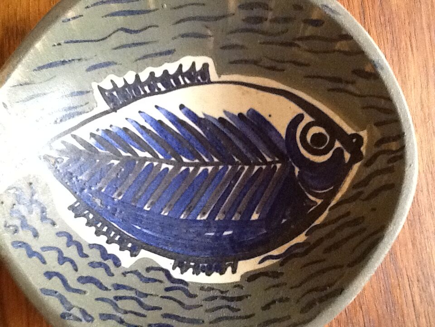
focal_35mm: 44
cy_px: 164
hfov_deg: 42.9
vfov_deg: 32.9
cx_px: 218
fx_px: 553
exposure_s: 1/20
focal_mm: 2.03
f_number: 2.4
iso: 320
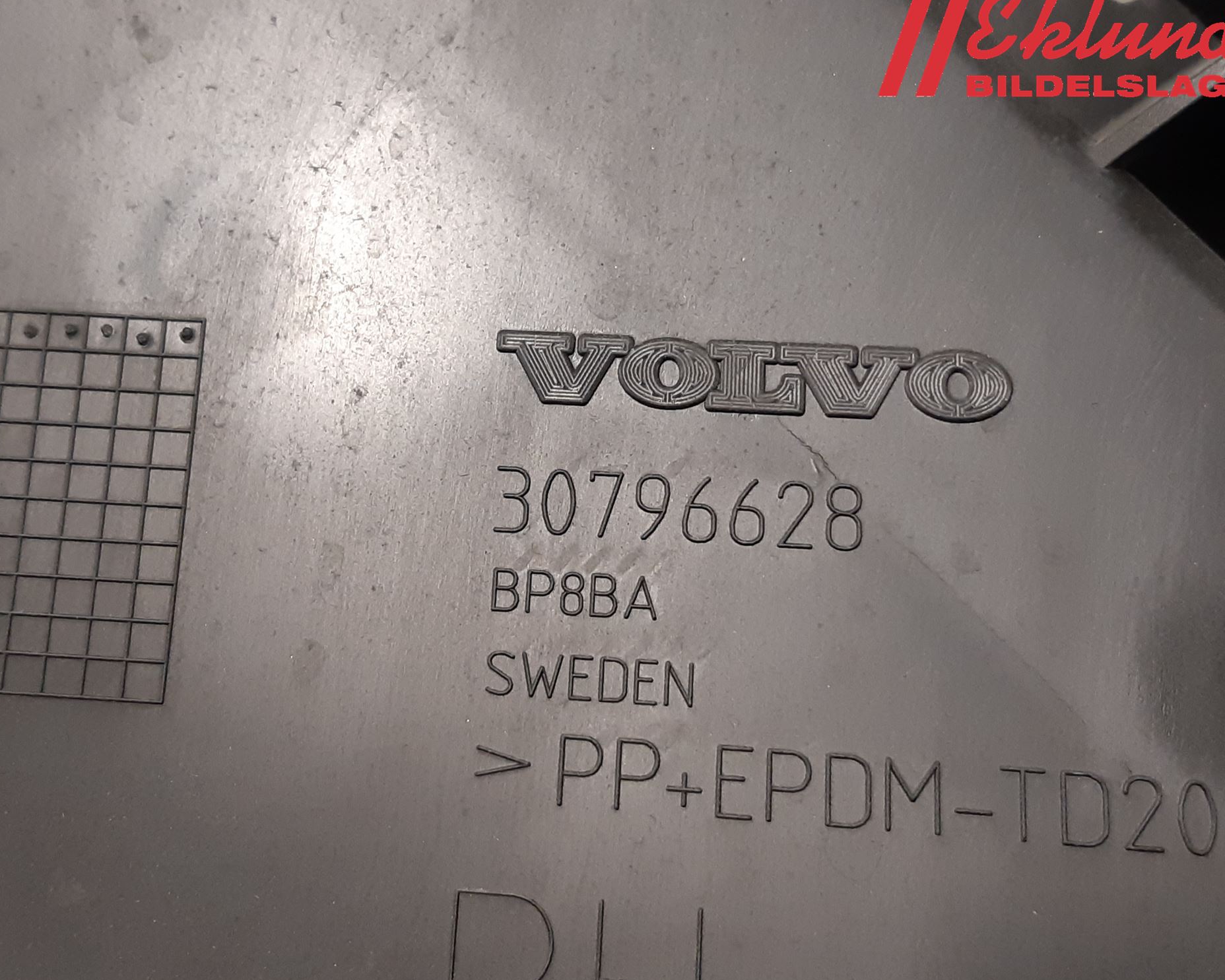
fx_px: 1015
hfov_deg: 62.2
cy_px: 492
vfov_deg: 51.5
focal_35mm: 28
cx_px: 607
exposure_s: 1/50
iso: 160
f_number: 1.7
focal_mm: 3.93
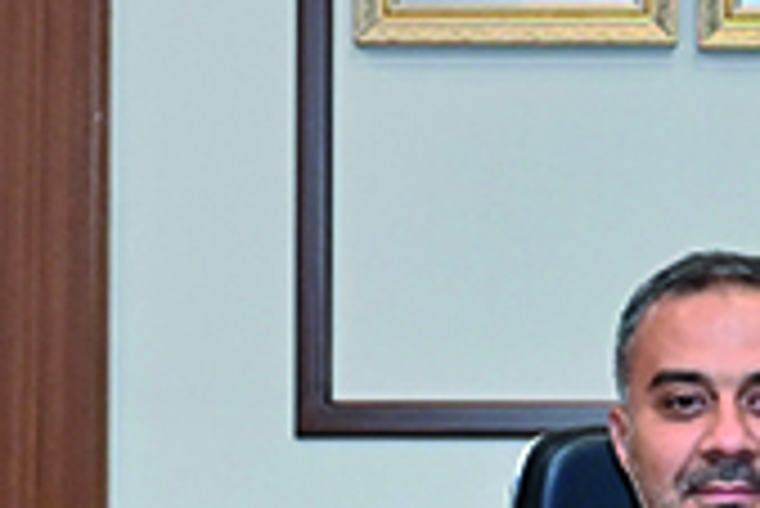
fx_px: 3592
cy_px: 103
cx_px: 756
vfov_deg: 8.1
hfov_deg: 11.9
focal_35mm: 170
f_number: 4
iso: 1600
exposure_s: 1/250
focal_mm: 32
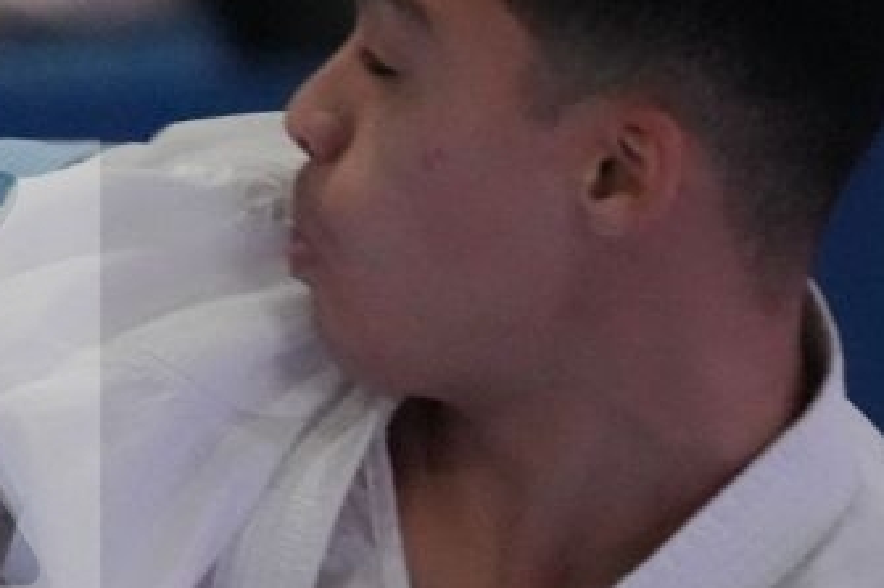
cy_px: 380
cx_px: -1040
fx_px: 17548
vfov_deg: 1.9
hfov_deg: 2.9
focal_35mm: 715
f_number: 2.8
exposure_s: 1/800
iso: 12800
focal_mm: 133
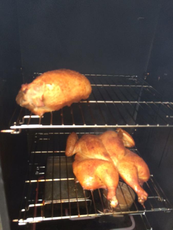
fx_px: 200
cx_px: 86
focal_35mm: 30
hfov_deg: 46.8
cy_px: 115
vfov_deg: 60.0
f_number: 2.2
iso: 40
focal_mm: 4.12
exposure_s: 1/30
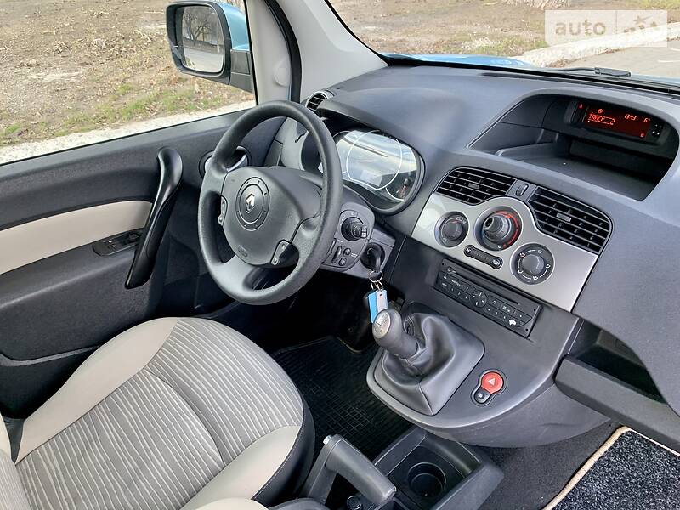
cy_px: 255
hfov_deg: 67.3
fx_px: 511
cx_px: 340
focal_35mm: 26
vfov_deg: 53.1
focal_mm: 4.2
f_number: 1.8
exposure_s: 1/121
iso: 80
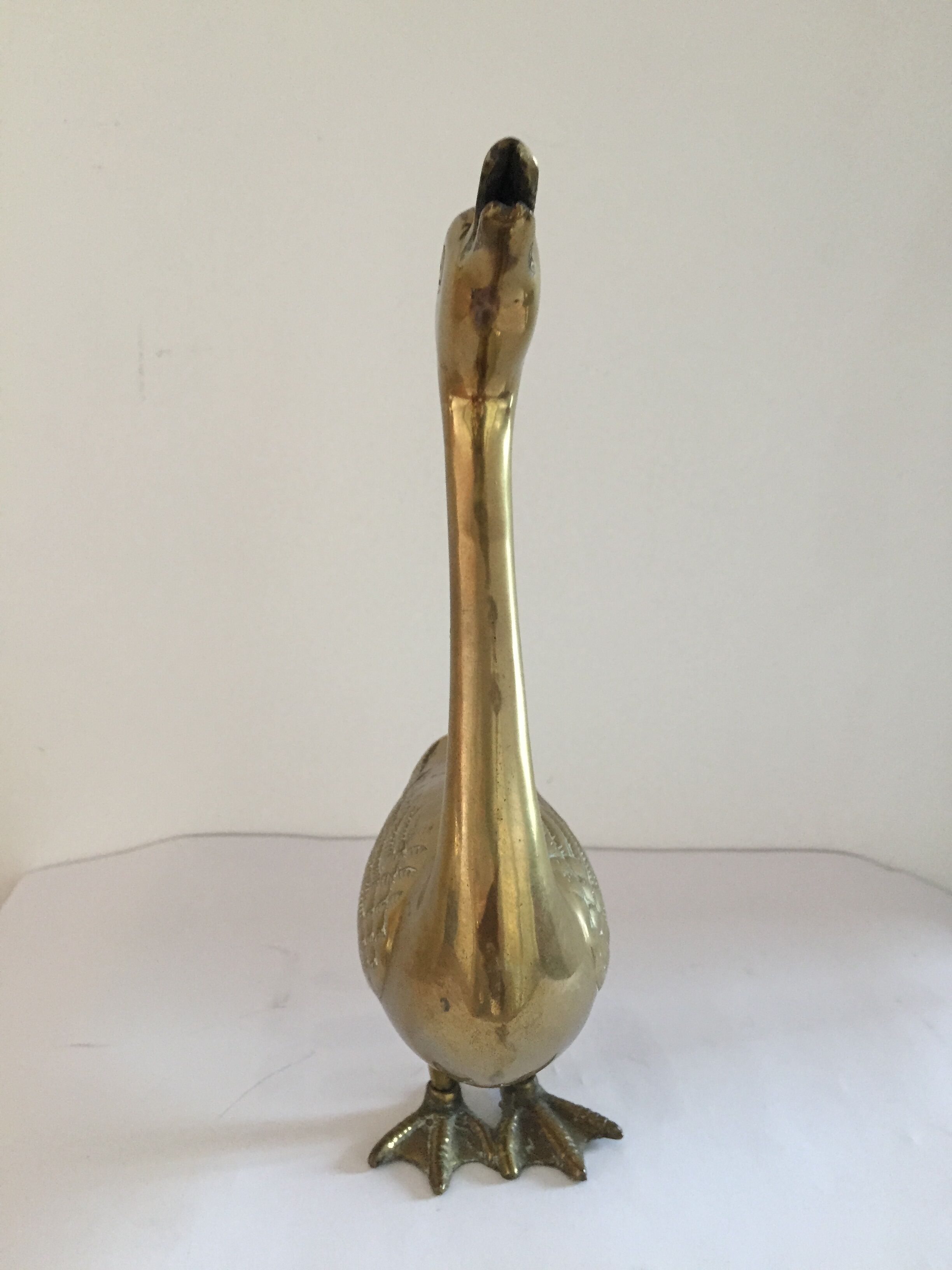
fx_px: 1063
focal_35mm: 29
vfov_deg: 61.7
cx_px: 476
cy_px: 635
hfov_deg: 48.2
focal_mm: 4.15
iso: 160
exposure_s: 1/30
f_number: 2.2
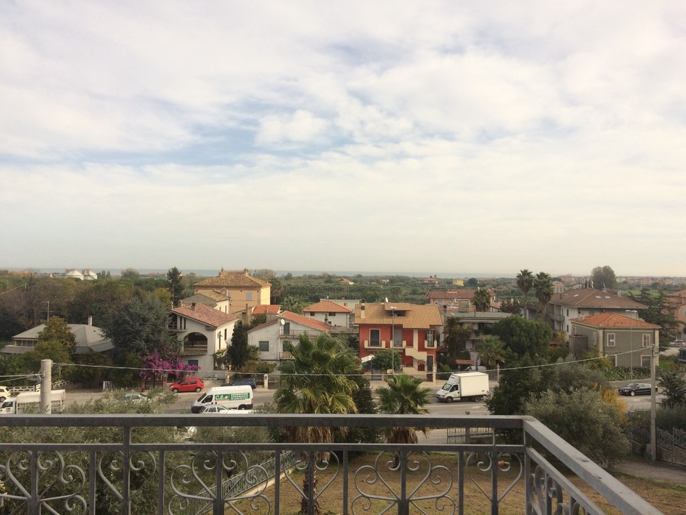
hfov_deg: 61.7
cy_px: 258
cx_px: 343
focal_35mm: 29
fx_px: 575
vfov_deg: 48.2
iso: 40
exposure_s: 1/2160
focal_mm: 4.15
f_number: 2.2
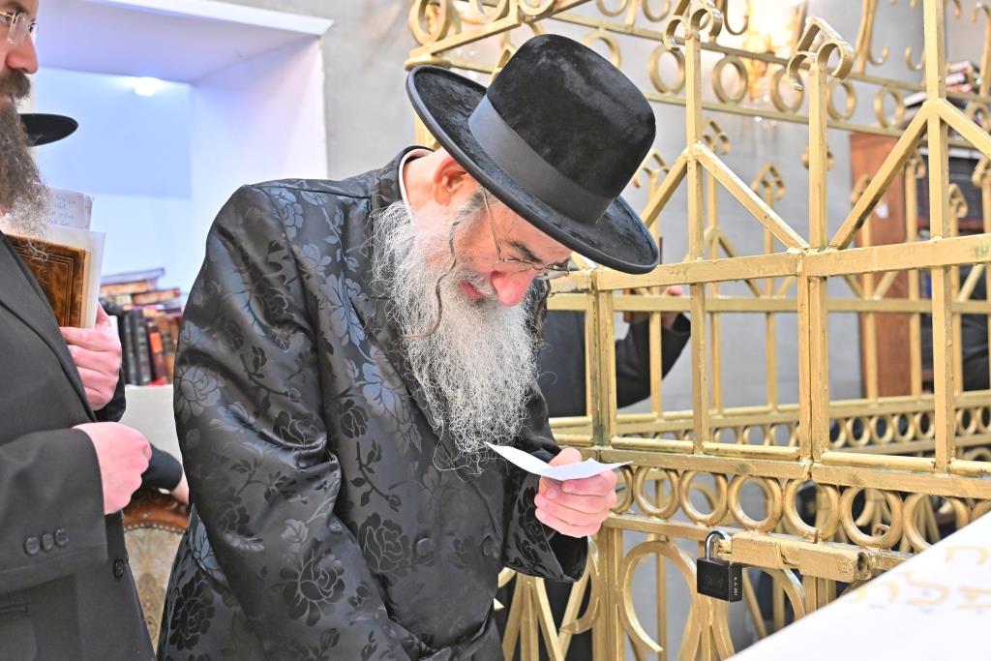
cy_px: 330
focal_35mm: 42
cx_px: 496
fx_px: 1156
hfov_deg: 46.4
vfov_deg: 31.9
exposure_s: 1/125
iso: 2000
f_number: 4
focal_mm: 42
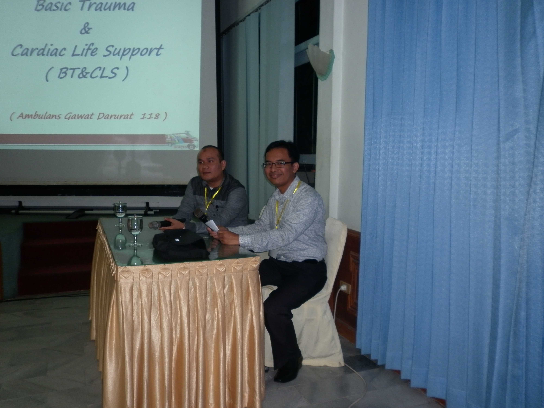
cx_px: 272
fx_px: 440
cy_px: 204
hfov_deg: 63.4
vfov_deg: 49.7
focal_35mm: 28
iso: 125
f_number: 2.8
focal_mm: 5
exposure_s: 1/30
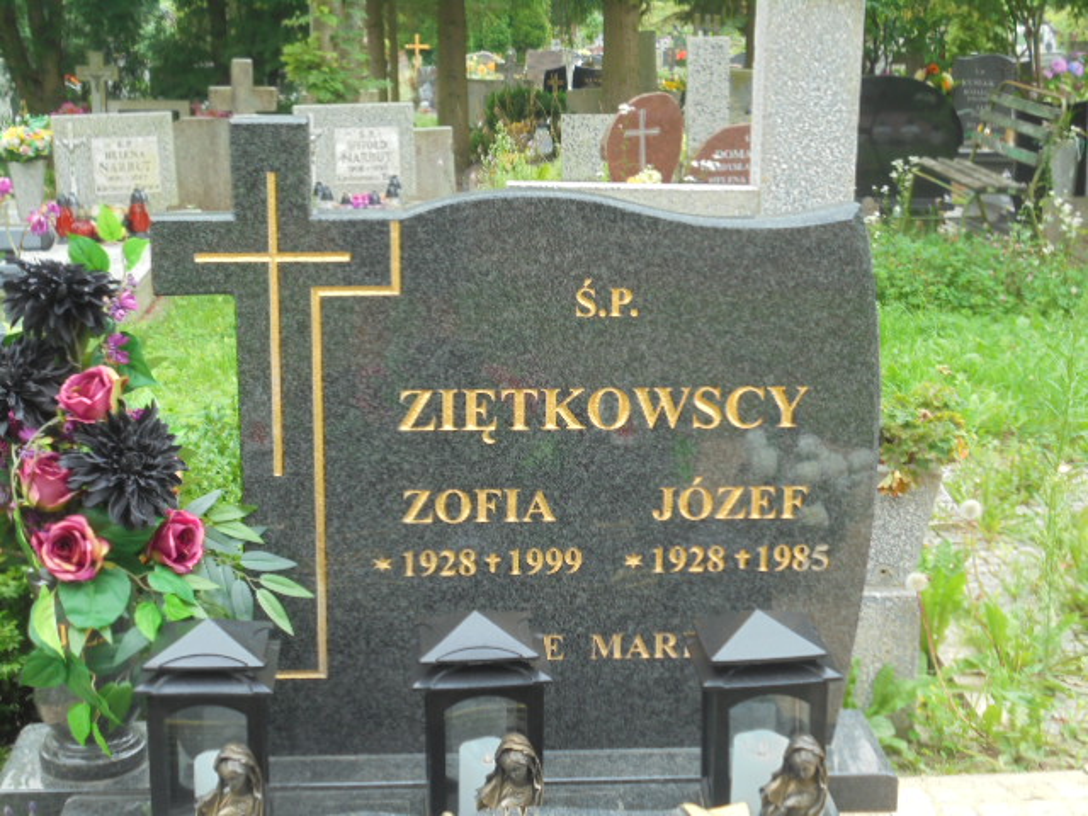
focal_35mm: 56
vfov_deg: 26.1
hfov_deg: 34.3
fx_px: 1760
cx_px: 544
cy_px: 408
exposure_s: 1/40
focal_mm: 10.1
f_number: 5.2
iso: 100
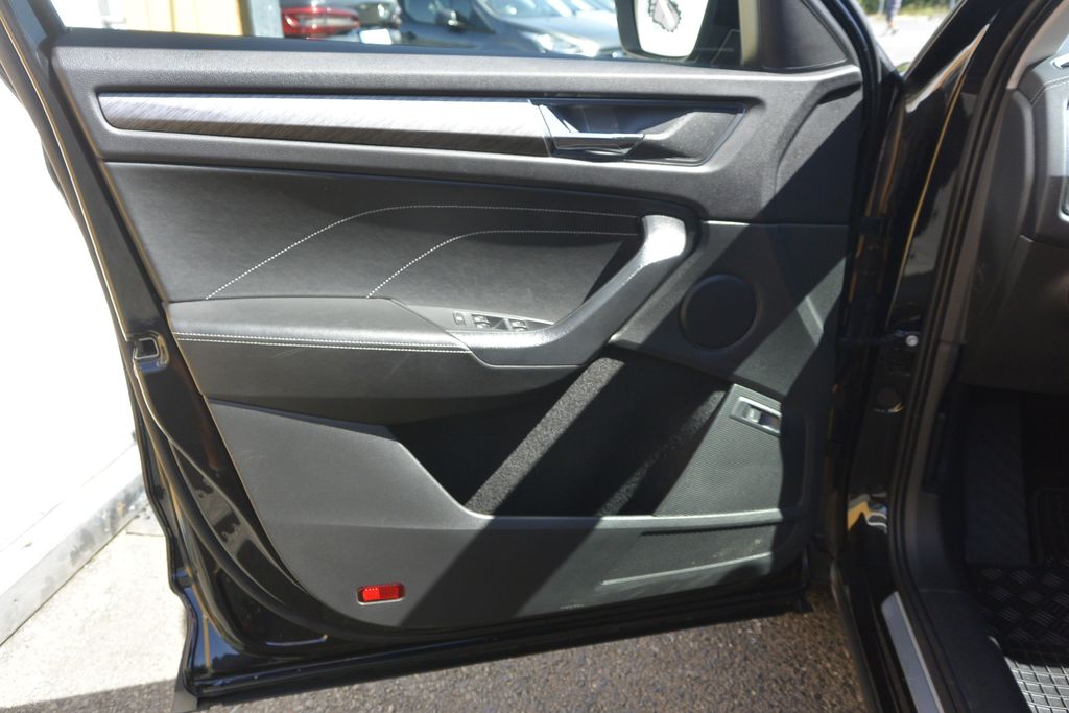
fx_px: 802
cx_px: 534
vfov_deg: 47.9
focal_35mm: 27
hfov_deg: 67.4
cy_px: 356
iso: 160
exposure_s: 1/320
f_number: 3.5
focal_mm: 10
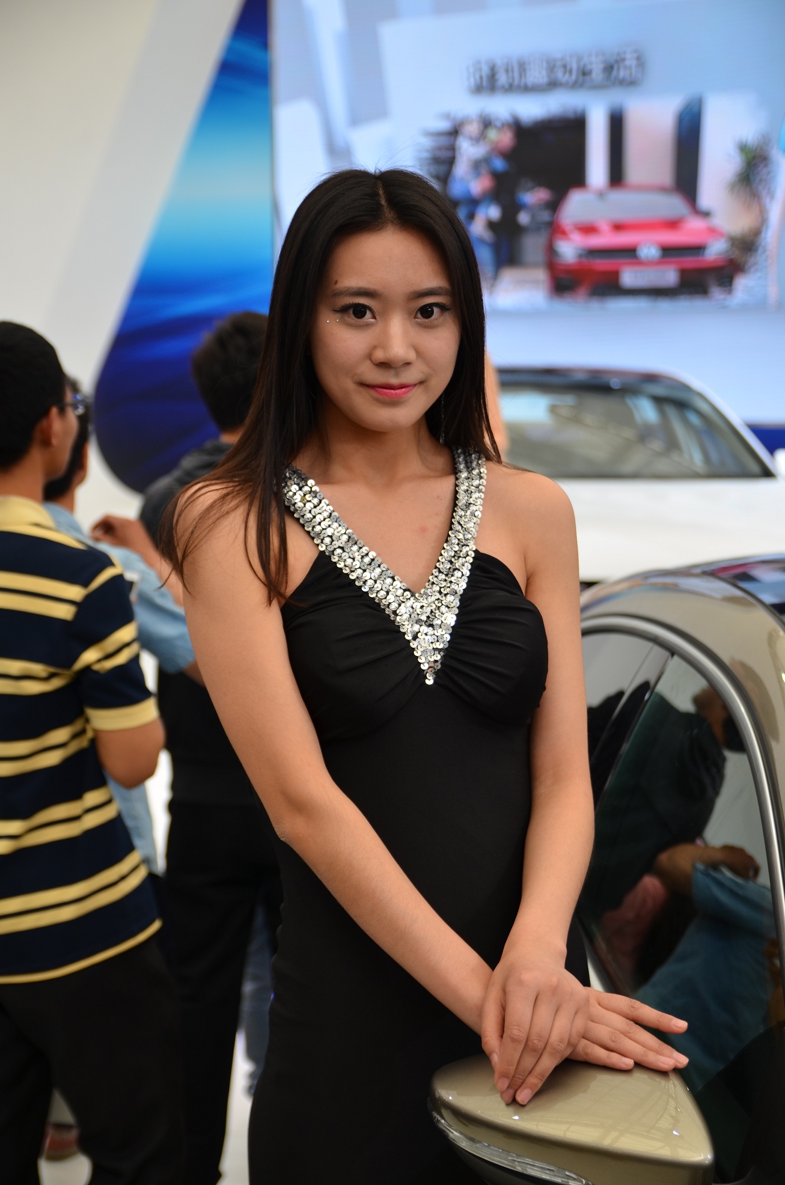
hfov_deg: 22.5
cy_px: 592
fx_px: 1971
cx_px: 392
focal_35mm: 60
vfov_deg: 33.5
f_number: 2.8
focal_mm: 40
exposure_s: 1/250
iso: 200
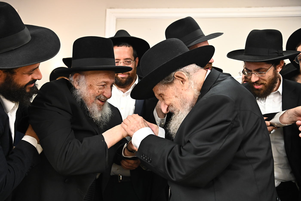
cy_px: 100
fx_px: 301
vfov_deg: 36.8
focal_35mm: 36
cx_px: 150
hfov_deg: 53.2
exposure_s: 1/200
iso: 3200
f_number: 4.5
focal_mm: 36
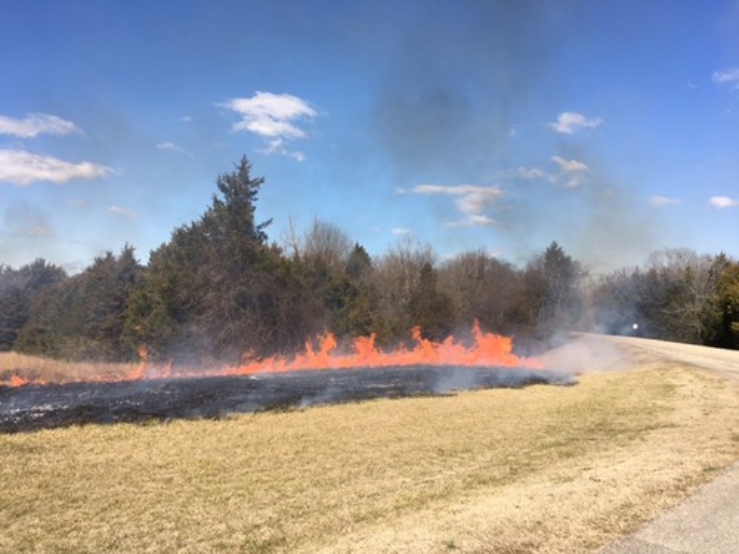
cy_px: 277
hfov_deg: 61.7
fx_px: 619
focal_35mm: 29
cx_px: 370
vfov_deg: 48.2
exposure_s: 1/1538
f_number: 2.2
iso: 25
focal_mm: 4.15
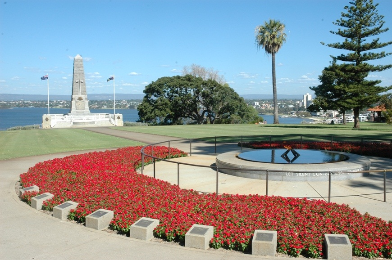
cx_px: 196
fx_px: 440
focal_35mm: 40
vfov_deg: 32.9
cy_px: 130
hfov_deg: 48.0
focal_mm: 27
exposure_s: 1/100
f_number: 16
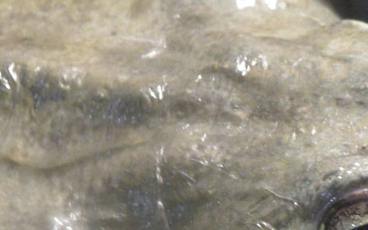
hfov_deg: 7.7
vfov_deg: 4.8
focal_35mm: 272
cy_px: 268
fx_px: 2728
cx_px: 127
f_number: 4.2
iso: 200
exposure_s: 1/8
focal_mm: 13.2
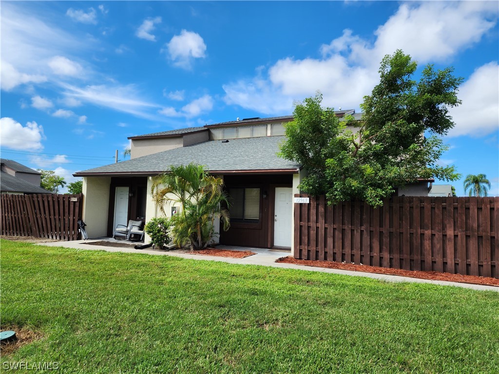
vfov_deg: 58.9
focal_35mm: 23
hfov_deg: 73.9
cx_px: 250
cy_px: 187
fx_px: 332
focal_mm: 6.4
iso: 12
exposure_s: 1/861
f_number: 1.8
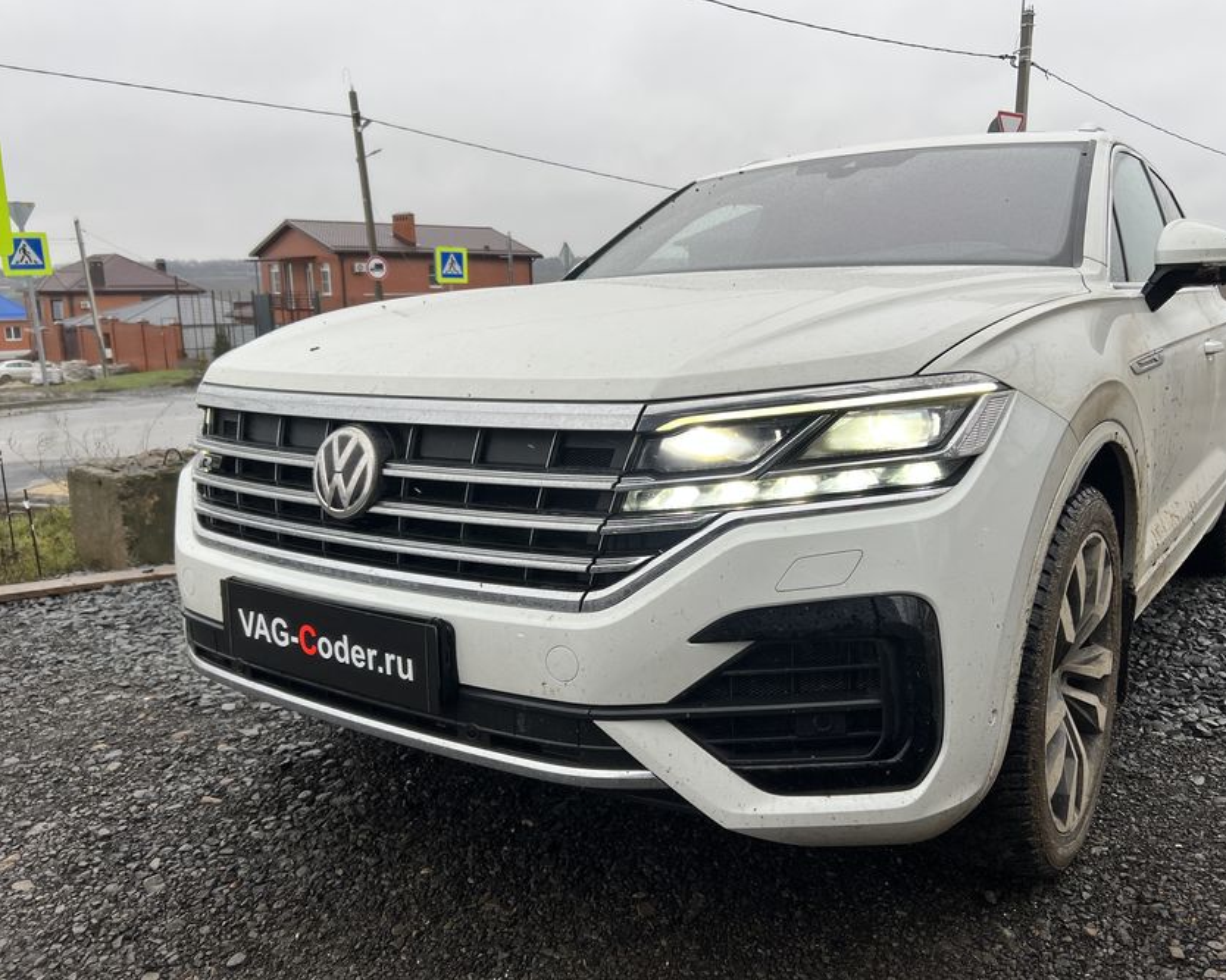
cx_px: 675
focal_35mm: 28
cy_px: 502
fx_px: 1016
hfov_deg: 62.1
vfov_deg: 51.5
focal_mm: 5.7
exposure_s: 1/379
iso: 50
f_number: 1.5
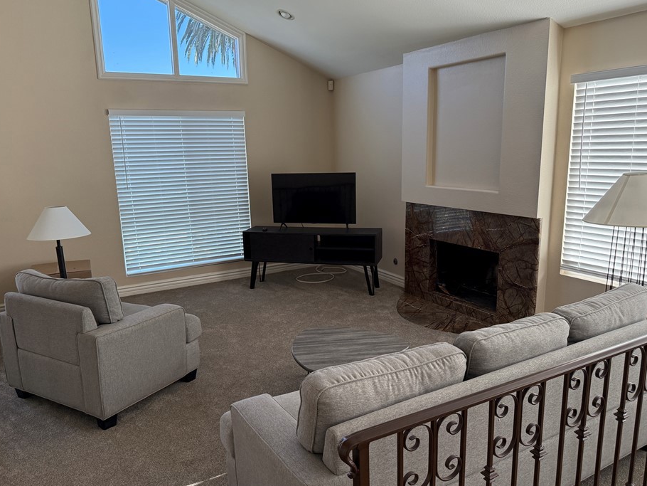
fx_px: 505
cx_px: 308
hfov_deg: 65.3
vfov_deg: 51.4
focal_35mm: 27
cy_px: 256
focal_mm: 6.76
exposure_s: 1/215
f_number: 1.78
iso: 200
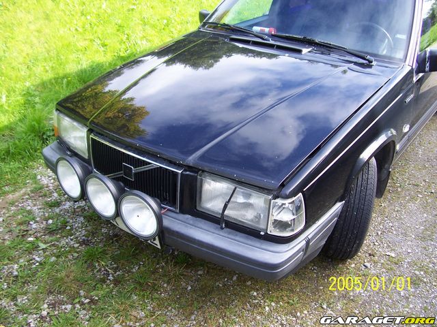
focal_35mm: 34
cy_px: 164
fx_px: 429
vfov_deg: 41.8
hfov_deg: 54.0
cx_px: 218
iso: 80
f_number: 2.7
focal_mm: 5.6
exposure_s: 1/180
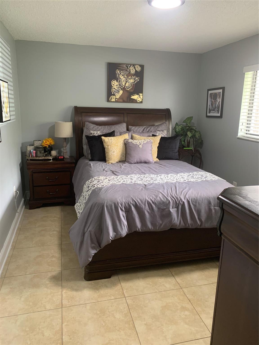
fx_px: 259
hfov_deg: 53.1
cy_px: 172
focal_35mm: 26
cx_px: 130
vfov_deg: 67.3
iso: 160
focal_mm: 4.25
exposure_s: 1/60
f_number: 1.8
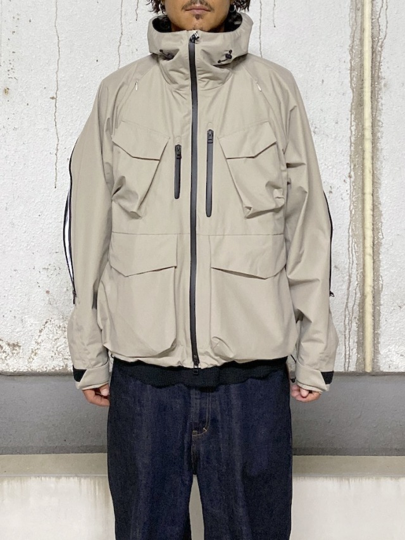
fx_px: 405
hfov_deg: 53.1
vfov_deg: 67.3
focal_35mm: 26
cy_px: 270
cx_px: 202
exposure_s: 1/25
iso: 500
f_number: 1.8
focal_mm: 4.25
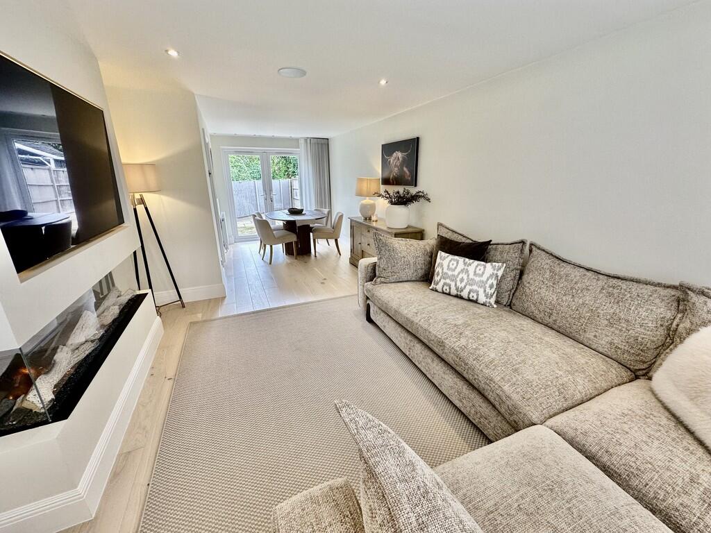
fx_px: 288
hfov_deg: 102.1
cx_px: 356
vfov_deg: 85.7
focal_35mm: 14
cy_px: 266
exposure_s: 1/100
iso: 64
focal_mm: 2.22
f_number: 2.2
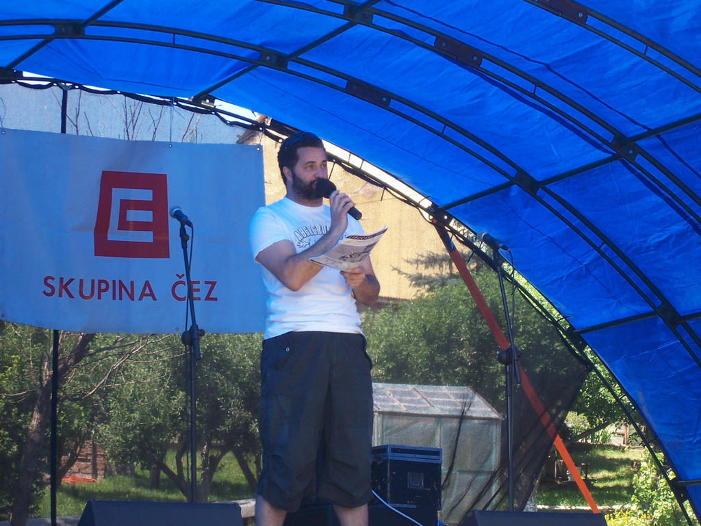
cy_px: 263
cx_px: 350
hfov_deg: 14.9
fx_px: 2673
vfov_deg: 11.2
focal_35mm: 132
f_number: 4.8
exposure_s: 1/125
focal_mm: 22
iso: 80
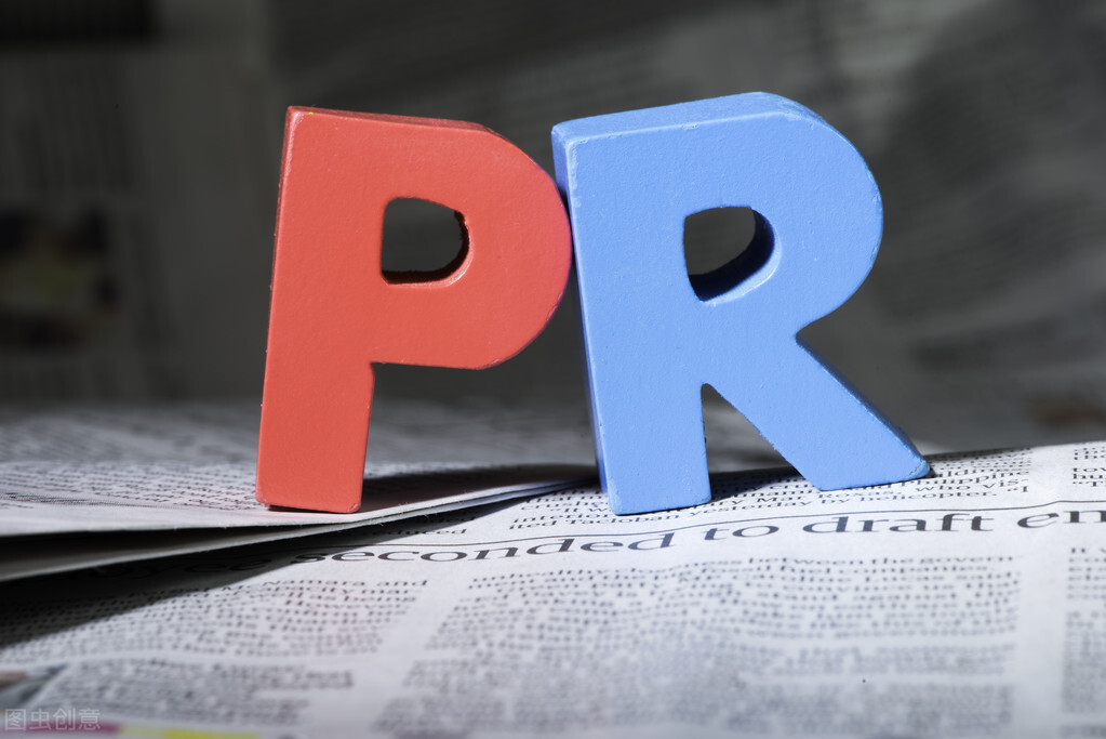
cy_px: 370
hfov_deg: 19.4
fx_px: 3227
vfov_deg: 13.1
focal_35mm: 105
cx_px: 553
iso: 100
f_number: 20
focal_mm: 105
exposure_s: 1/200
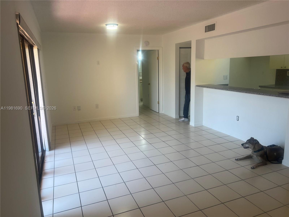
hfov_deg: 67.3
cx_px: 144
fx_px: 217
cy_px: 108
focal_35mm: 26
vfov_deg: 53.1
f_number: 1.5
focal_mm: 5.7
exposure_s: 1/120
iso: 40
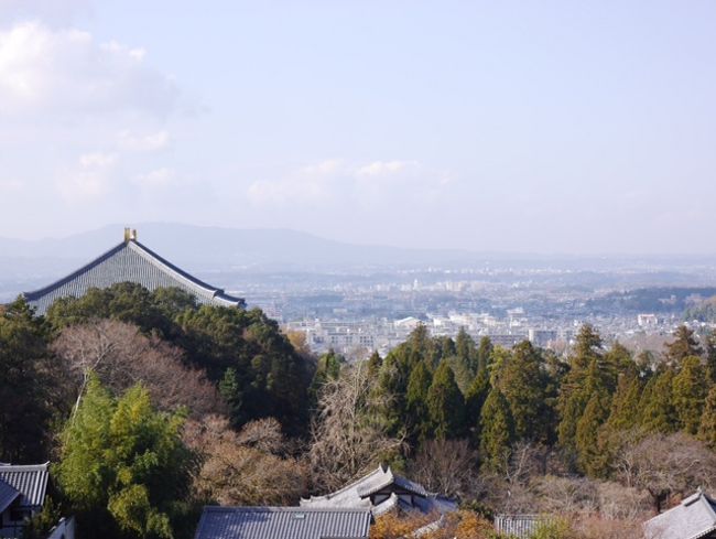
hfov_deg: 25.6
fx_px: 1574
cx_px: 358
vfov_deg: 19.4
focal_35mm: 76
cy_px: 270
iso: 160
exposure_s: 1/250
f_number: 7.1
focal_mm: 38
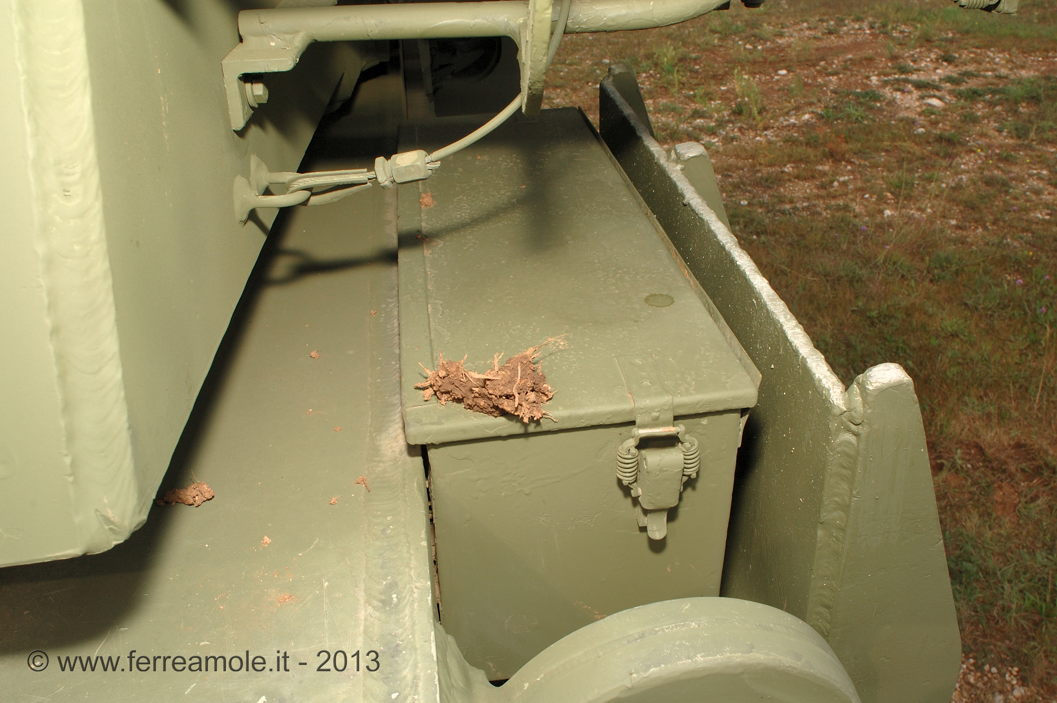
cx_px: 528
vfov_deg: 43.5
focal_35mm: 30
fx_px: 880
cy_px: 352
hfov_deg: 62.0
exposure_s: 1/200
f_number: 11
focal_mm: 20
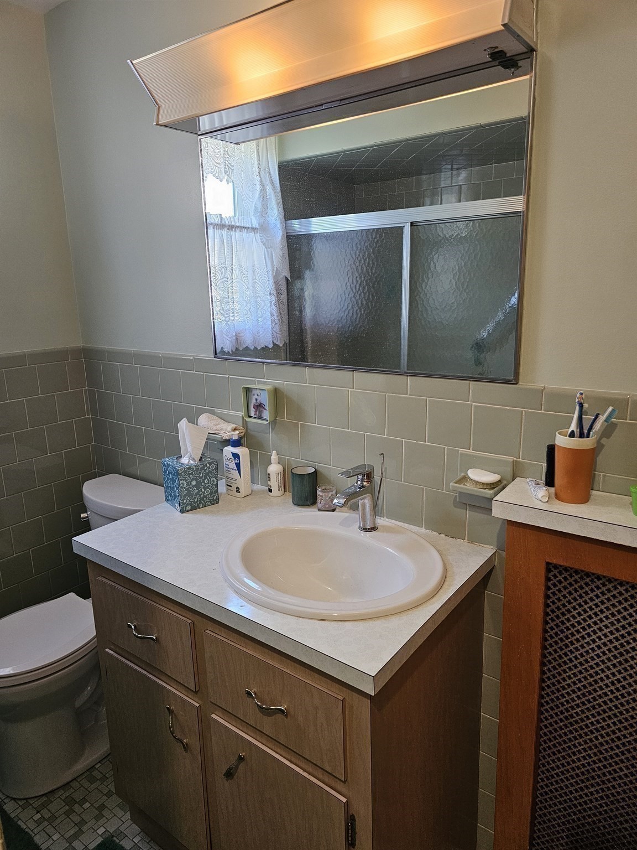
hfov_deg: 58.9
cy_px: 425
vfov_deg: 73.9
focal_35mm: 23
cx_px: 318
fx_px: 564
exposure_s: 1/120
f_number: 1.7
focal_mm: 6.3
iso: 320
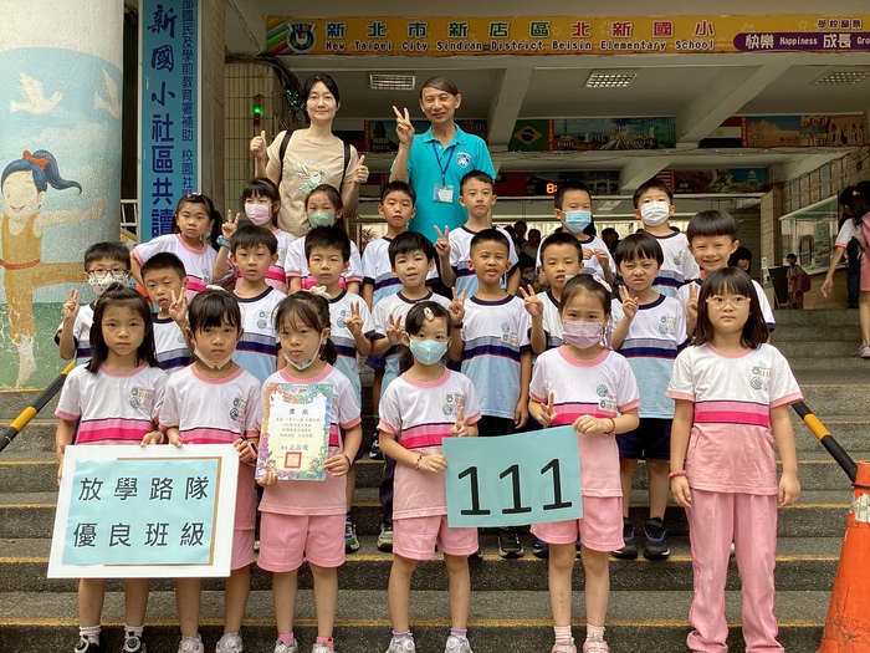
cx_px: 435
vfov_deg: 45.4
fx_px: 779
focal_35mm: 31
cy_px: 326
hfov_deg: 58.4
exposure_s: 1/121
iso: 25
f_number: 2.4
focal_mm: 3.3
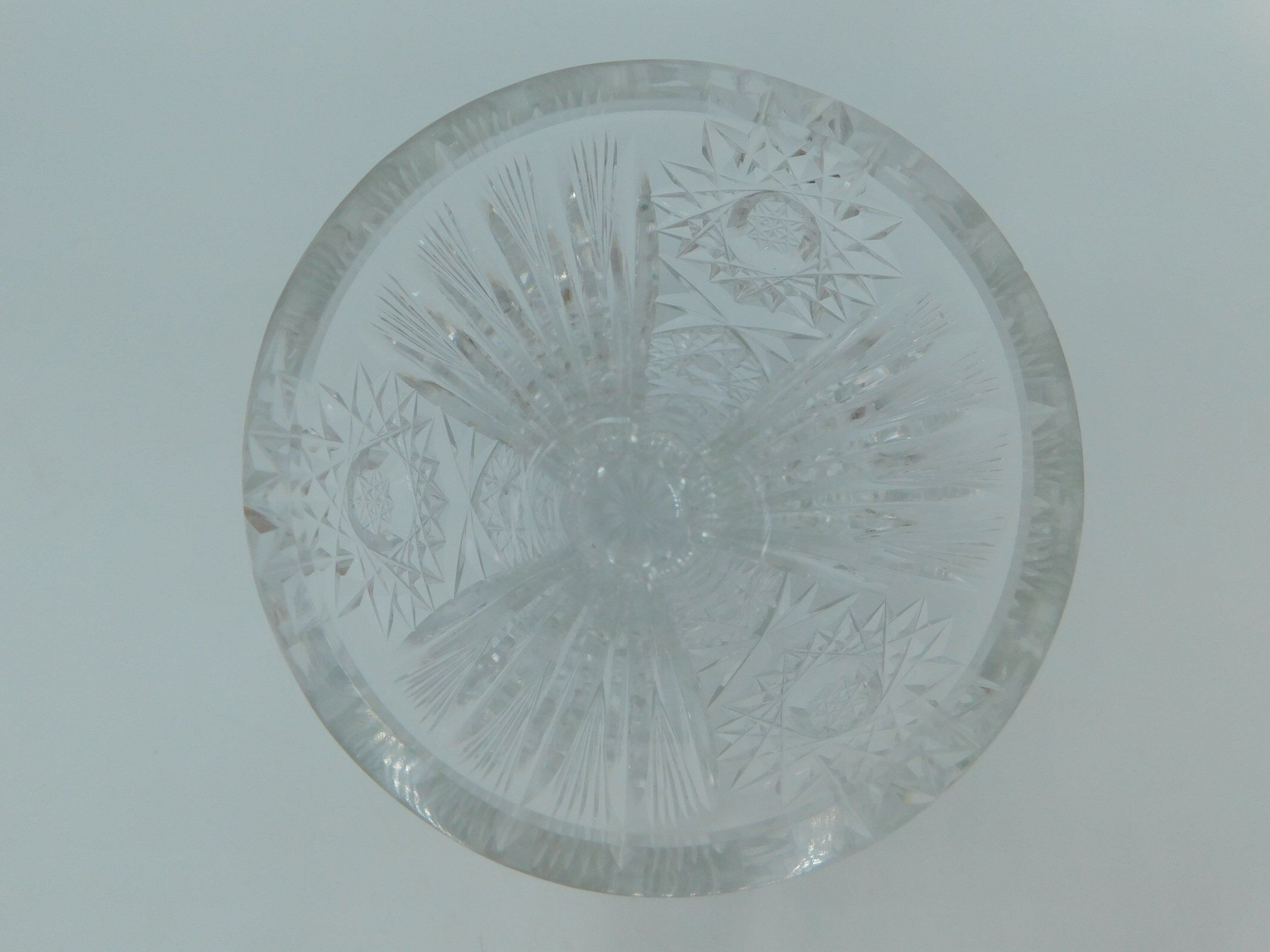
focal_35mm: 23
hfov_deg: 73.9
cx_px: 635
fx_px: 844
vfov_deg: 58.9
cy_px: 476
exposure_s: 1/500
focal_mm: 4
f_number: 3
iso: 125
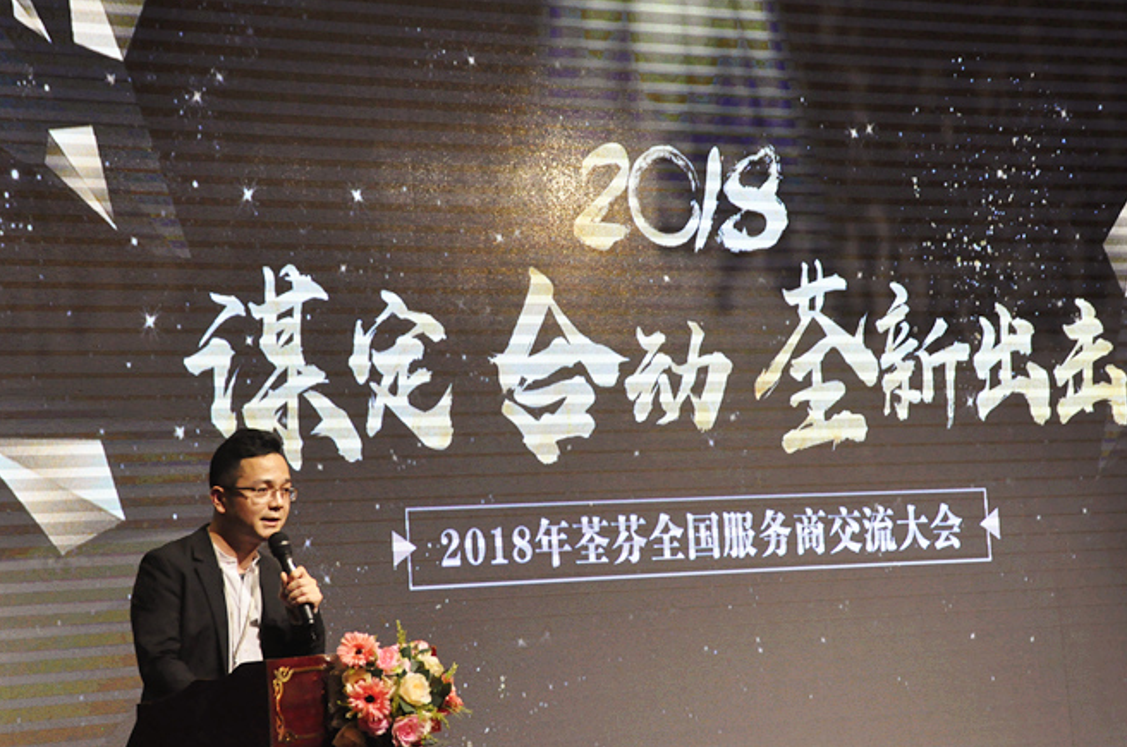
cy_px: 406
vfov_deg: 13.6
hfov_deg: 20.3
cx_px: 514
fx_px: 3144
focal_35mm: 101
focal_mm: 55
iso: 2000
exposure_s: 1/160
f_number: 7.1
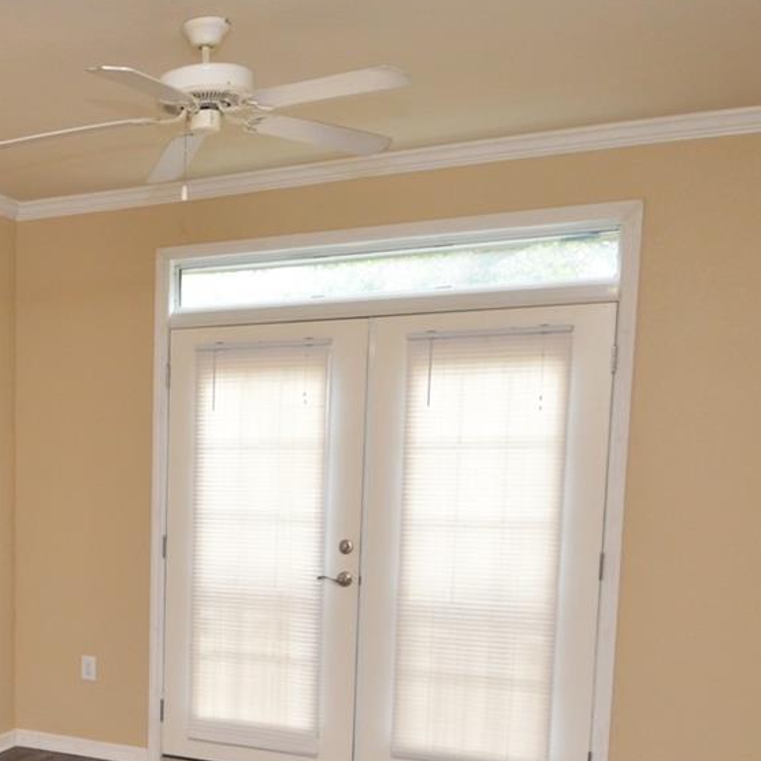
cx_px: -4
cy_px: 603
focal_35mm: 44
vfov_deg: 37.1
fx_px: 1094
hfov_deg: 34.7
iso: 560
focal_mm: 12
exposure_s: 1/60
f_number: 4
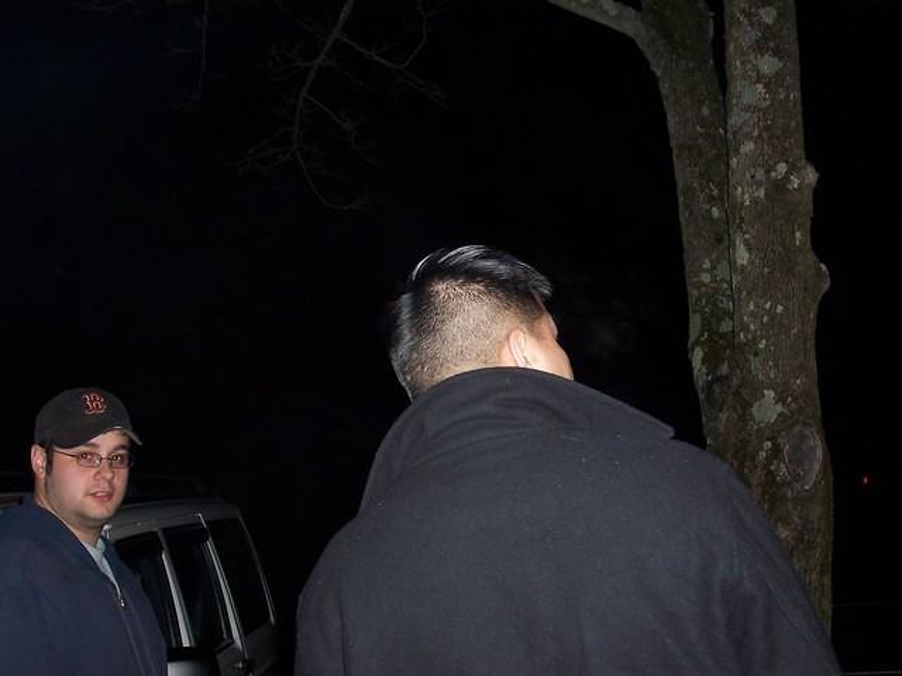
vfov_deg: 25.7
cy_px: 338
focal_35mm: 57
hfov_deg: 33.8
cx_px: 451
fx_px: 1485
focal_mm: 8.6
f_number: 3.4
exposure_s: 1/60
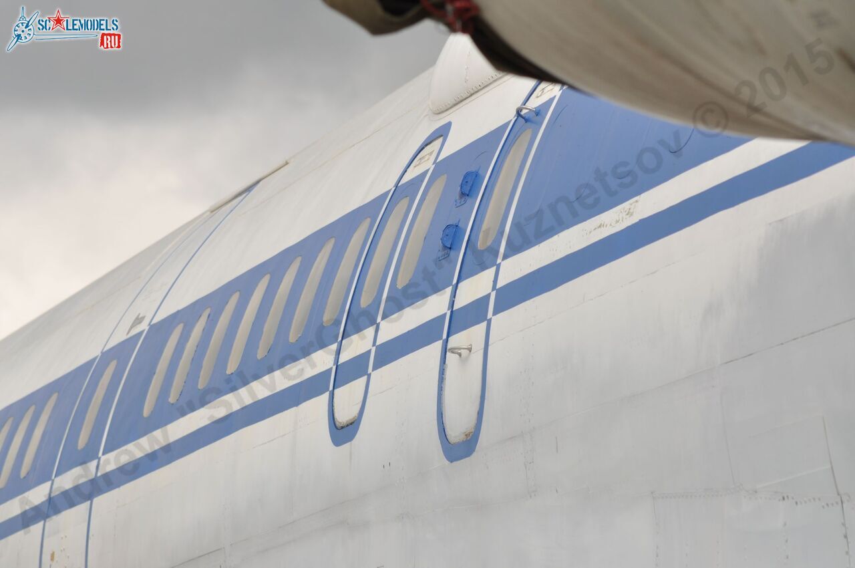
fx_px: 6049
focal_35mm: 255
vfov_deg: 5.4
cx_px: 428
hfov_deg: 8.1
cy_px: 284
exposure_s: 1/250
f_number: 8
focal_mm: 170
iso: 200
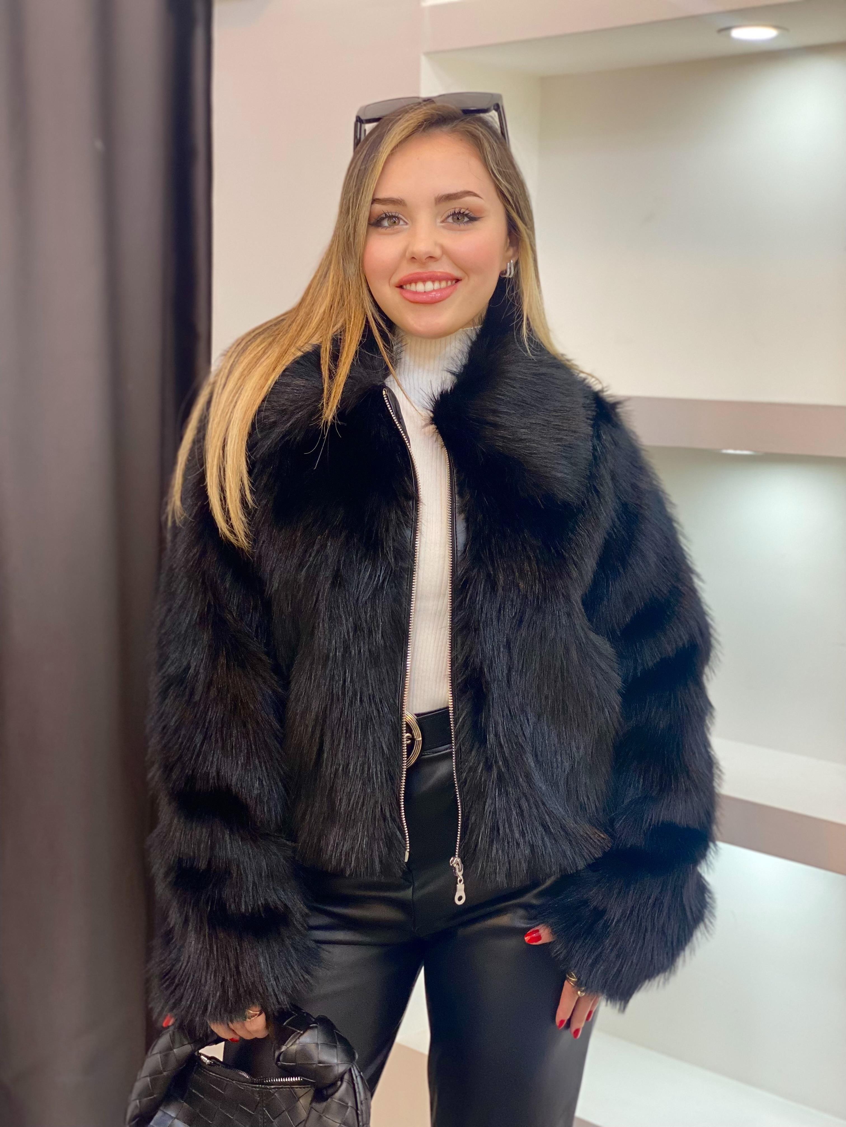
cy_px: 564
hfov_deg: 28.0
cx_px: 423
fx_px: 1694
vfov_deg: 36.8
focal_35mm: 52
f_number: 2
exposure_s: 1/100
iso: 125
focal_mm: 6
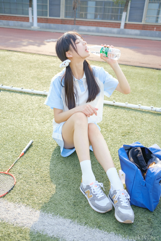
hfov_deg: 37.9
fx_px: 235
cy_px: 120
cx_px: 80
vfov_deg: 54.4
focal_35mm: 35
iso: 160
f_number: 2.8
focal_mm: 23
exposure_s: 1/500
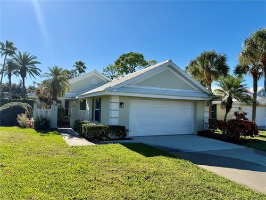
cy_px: 100
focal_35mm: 24
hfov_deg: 71.6
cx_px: 133
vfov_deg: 56.8
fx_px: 184
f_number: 1.78
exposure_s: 1/4975
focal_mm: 6.76
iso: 80
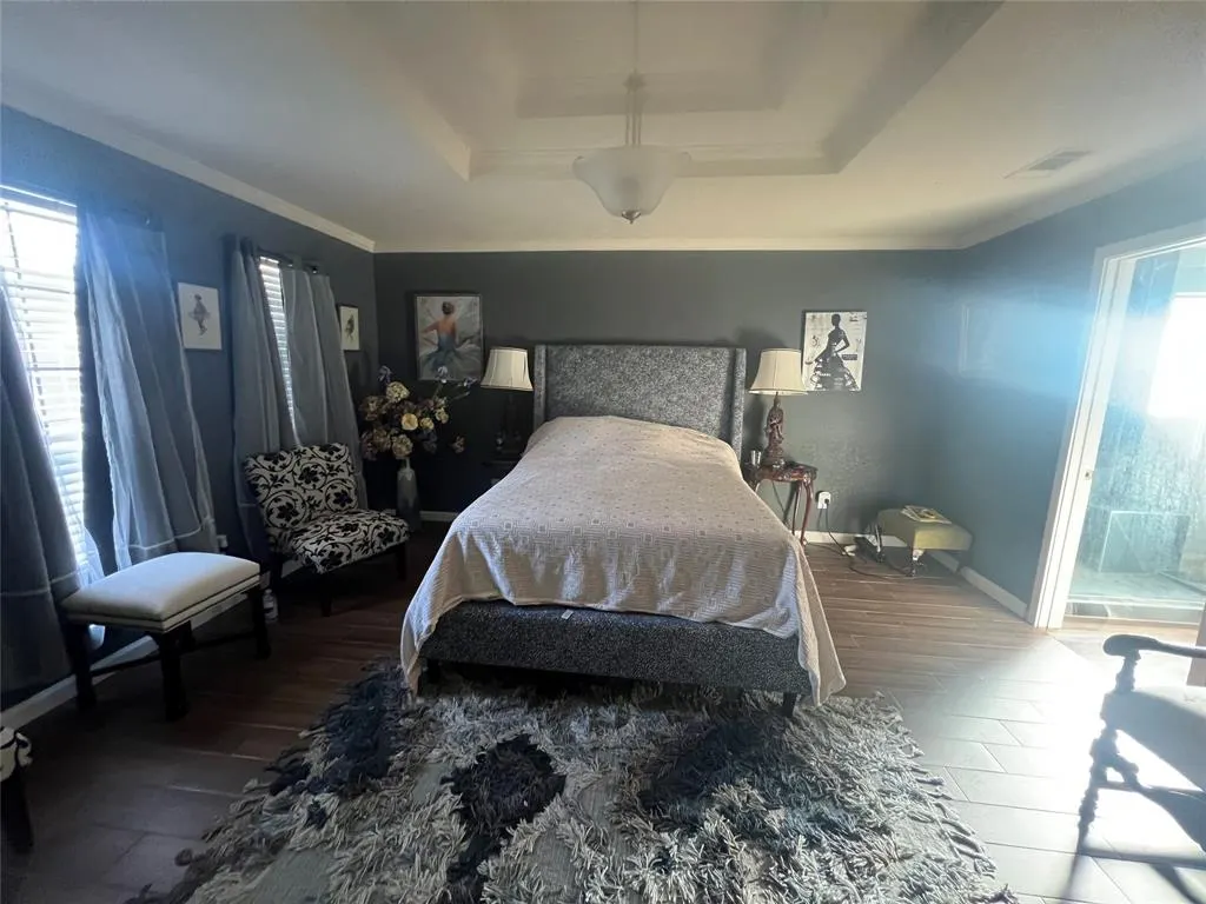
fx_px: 453
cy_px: 452
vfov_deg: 89.9
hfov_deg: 106.2
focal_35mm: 13
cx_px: 603
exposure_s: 1/60
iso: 800
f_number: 1.8
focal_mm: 1.57
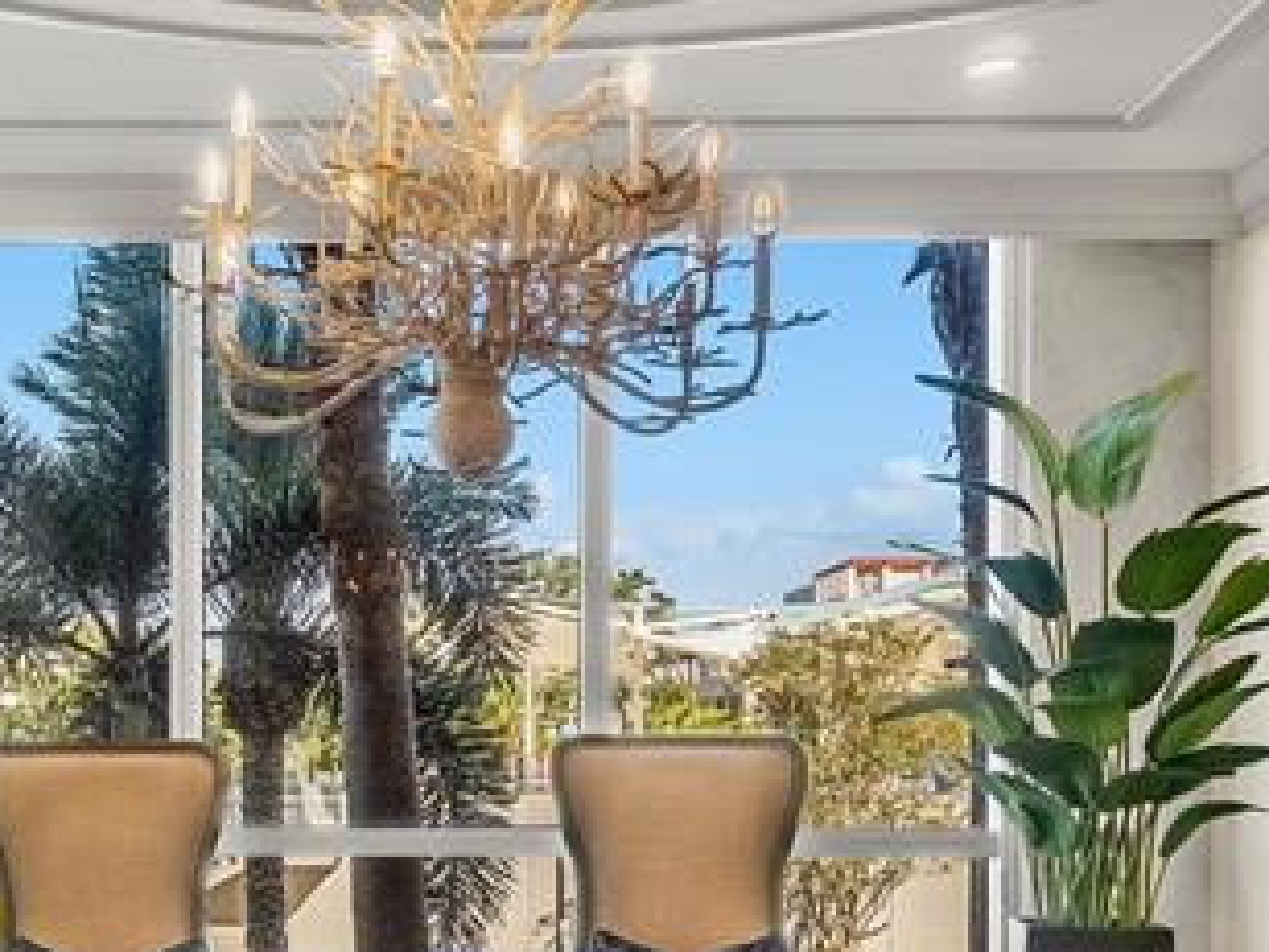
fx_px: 1760
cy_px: 812
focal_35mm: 48
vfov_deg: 29.3
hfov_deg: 39.3
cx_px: 453
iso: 250
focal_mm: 10
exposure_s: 1/800
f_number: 8
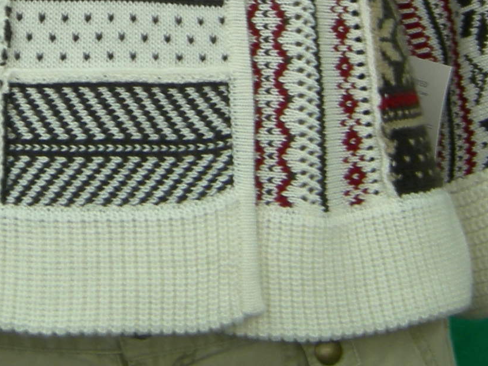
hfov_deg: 17.3
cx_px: 110
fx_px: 1593
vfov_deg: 12.6
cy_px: -133
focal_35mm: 113
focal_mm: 7.5
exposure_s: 1/19.6
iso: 64
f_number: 2.7
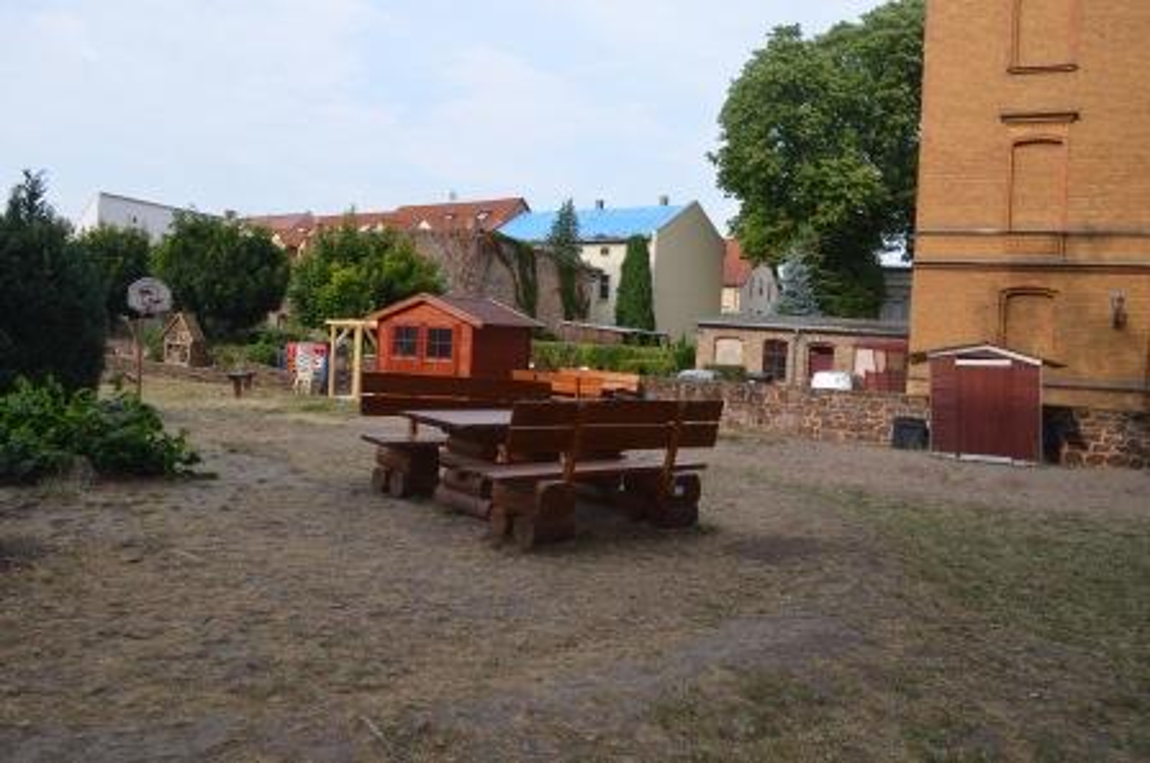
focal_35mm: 27
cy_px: 382
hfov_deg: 67.5
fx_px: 861
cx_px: 575
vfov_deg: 47.8
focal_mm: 18
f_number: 6.3
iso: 100
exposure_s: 1/200
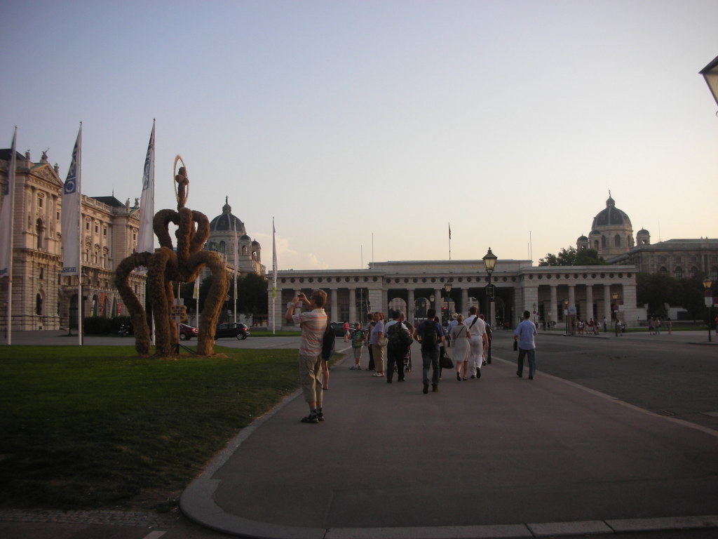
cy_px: 270
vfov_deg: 40.7
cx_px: 359
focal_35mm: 35
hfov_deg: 52.6
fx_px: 726
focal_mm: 5.8
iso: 50
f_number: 3
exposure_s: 1/202
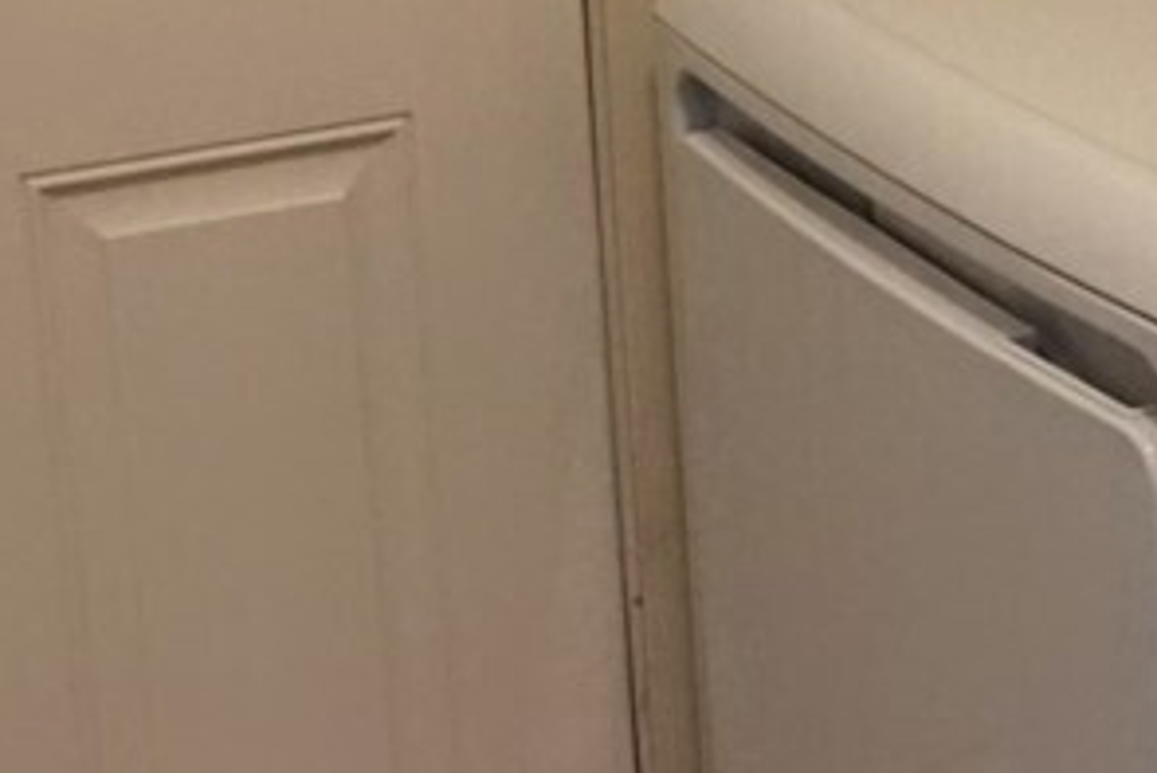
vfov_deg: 9.8
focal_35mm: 138
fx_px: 4437
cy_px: -202
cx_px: 1237
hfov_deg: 14.5
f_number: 4
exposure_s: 1/160
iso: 1250
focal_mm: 16
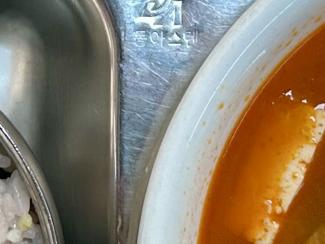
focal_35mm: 138
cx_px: 59
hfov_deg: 14.2
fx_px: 1296
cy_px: 34
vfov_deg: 10.7
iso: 100
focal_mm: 6.86
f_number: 1.78
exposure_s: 1/120
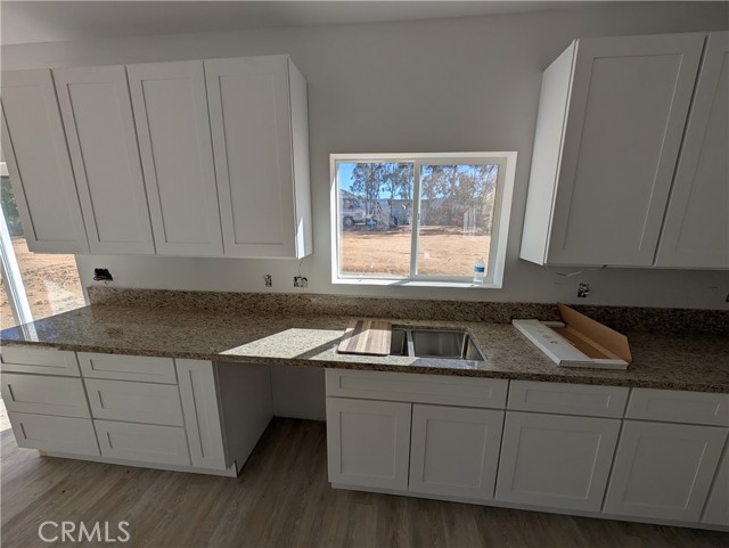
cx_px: 364
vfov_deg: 94.6
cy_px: 274
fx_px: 253
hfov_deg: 110.5
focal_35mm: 12
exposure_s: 1/1195
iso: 48
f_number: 1.7
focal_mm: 2.02
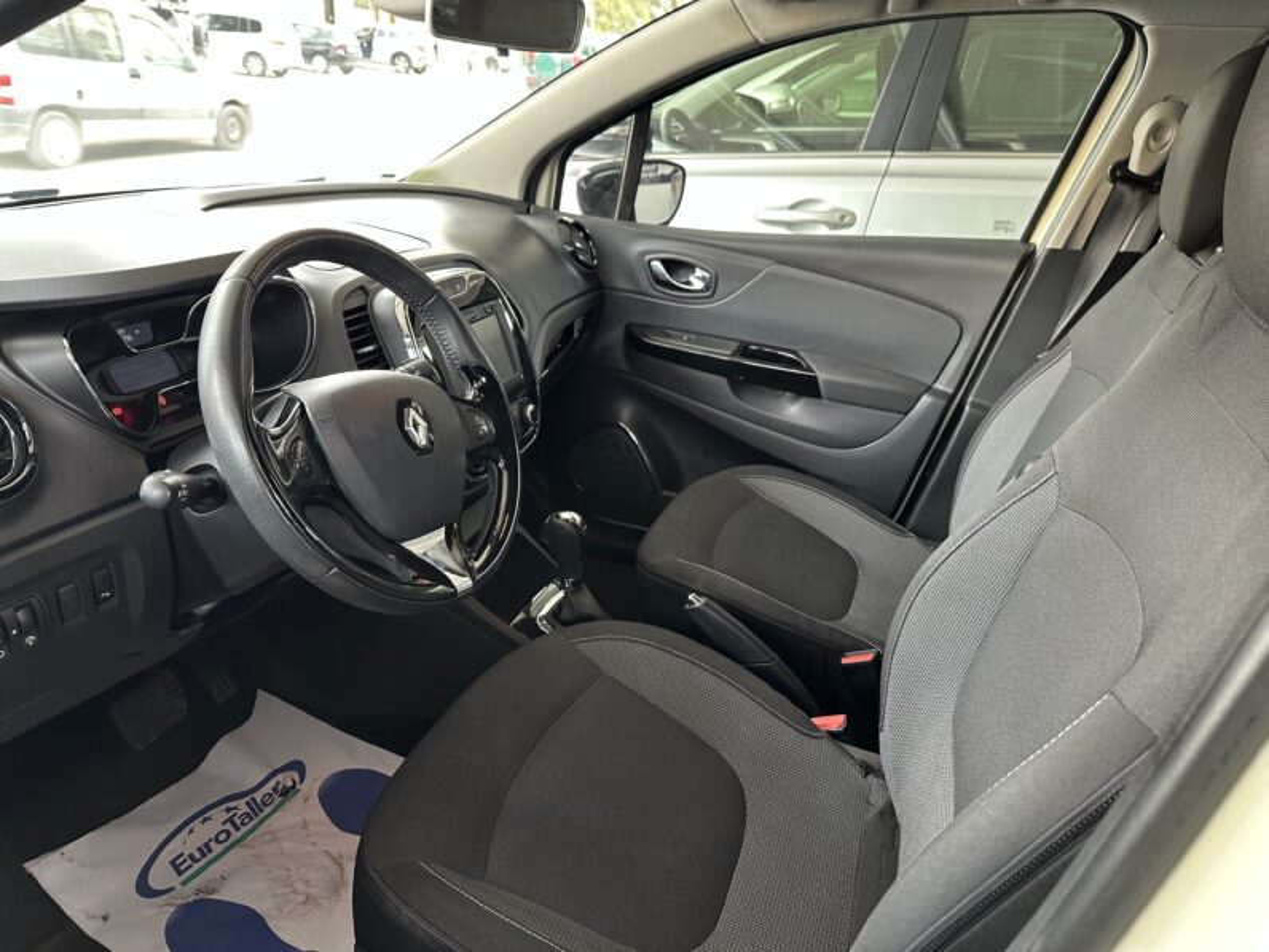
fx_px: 880
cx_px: 634
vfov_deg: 56.8
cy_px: 476
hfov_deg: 71.6
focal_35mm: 24
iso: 250
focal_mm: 6.86
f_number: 1.78
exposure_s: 1/60
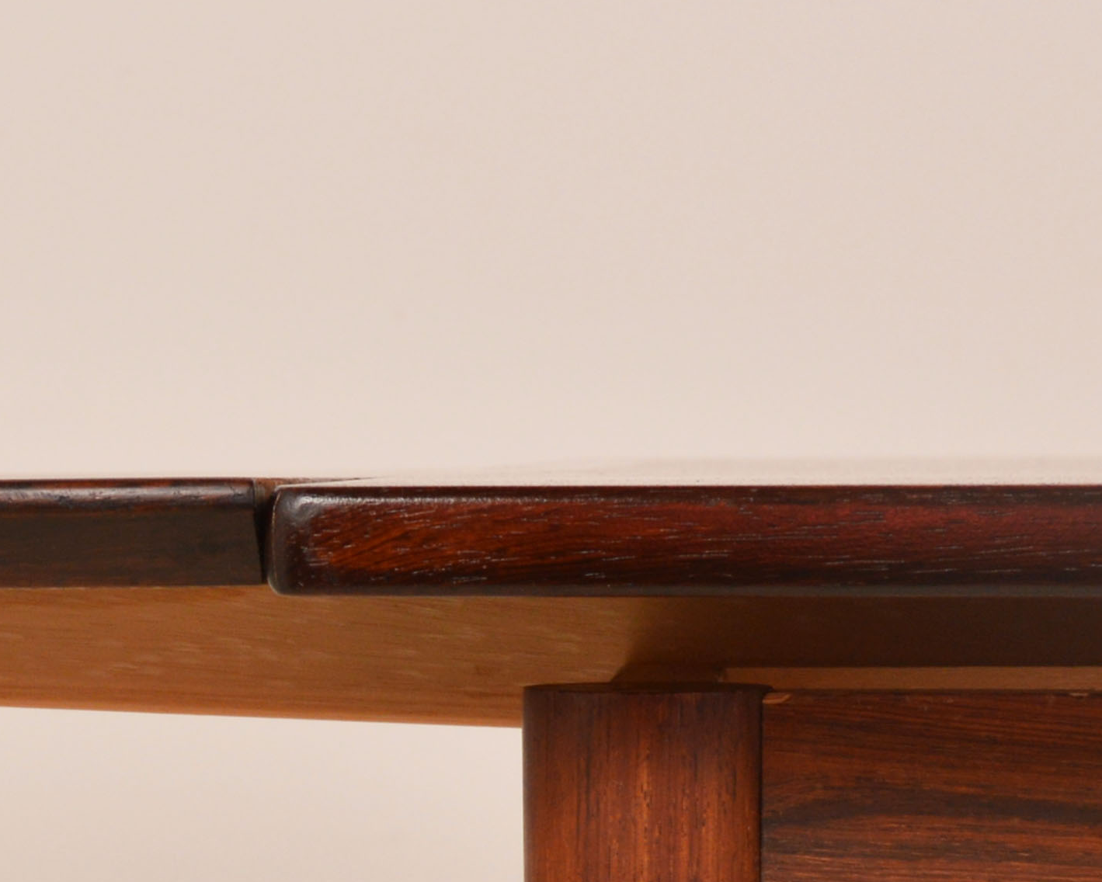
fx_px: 5057
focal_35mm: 155
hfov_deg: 12.1
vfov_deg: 10.0
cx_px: -238
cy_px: 630
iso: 200
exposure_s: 1/25
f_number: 6.3
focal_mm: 26
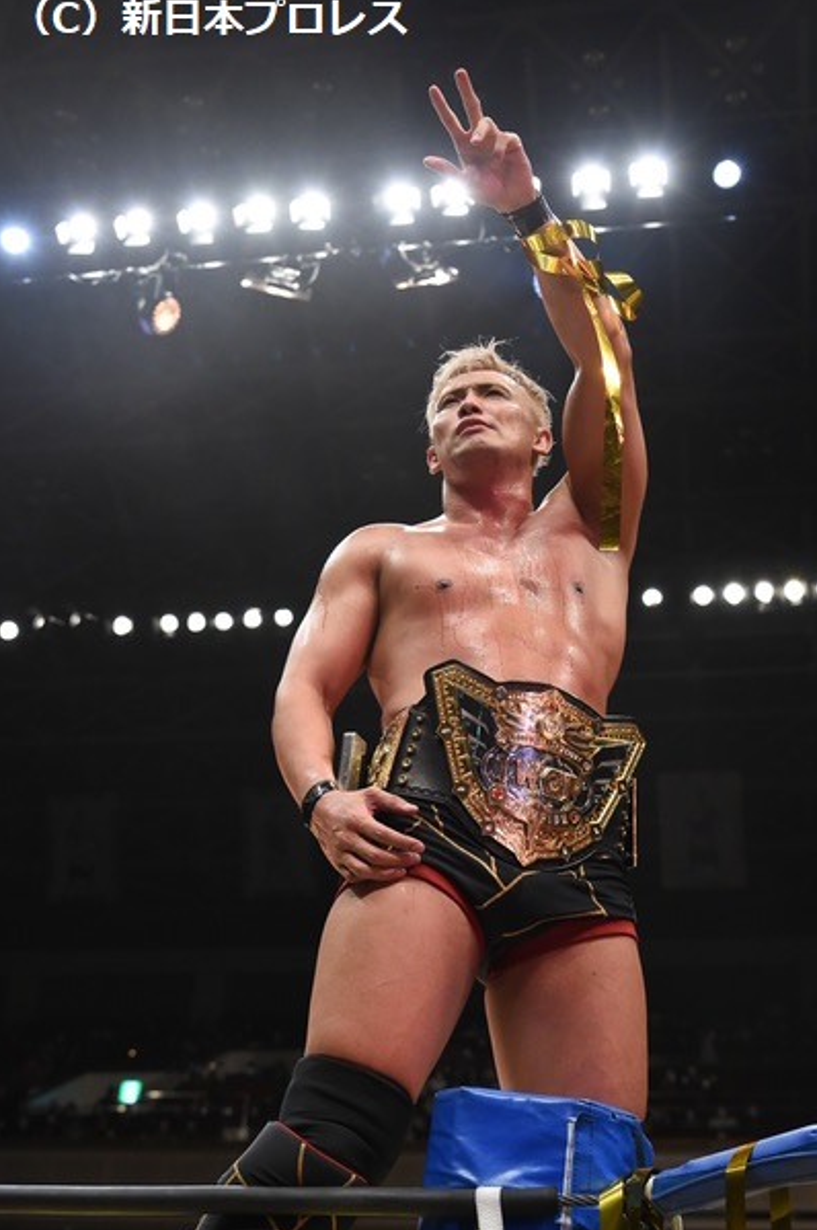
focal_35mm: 47
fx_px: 1604
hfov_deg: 28.6
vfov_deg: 42.0
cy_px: 614
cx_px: 432
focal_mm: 44
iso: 4000
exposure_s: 1/500
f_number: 5
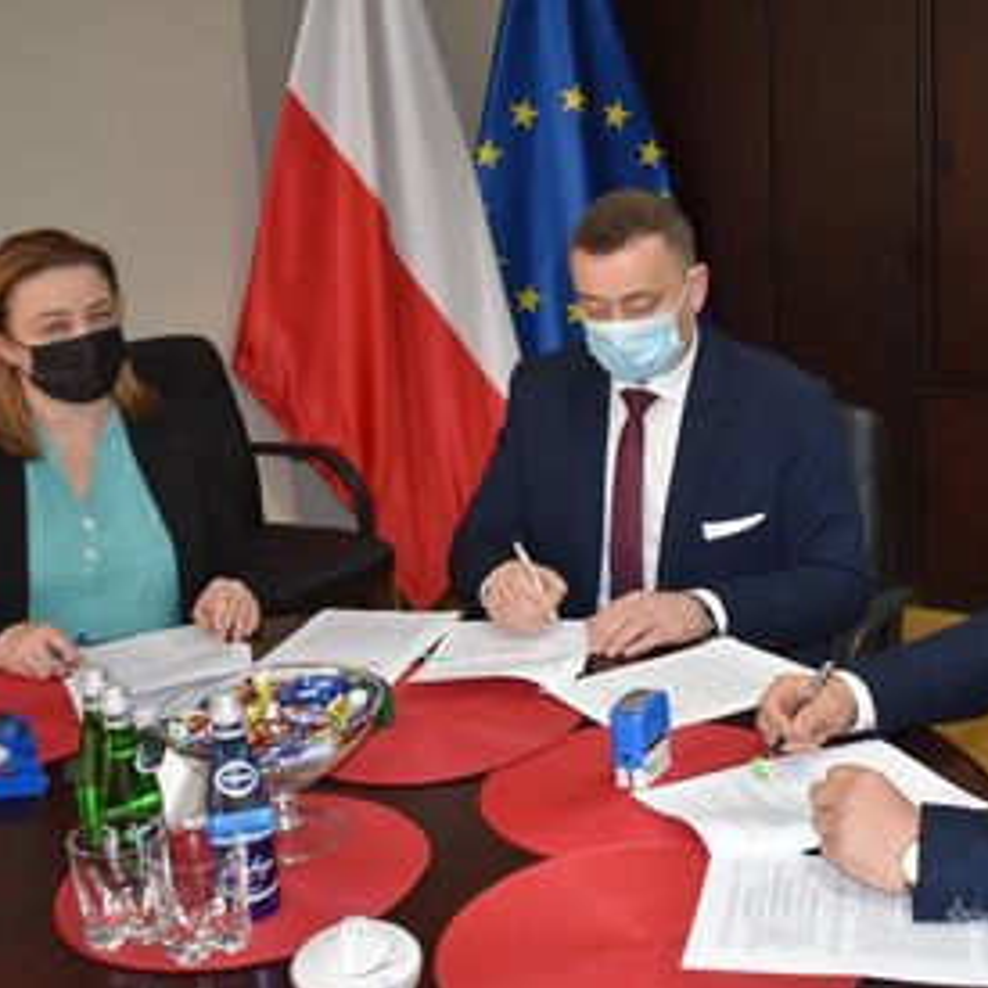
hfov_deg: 34.7
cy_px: 499
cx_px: 632
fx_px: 1571
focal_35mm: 49
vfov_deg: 34.9
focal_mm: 25
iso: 900
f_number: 4
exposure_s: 1/60
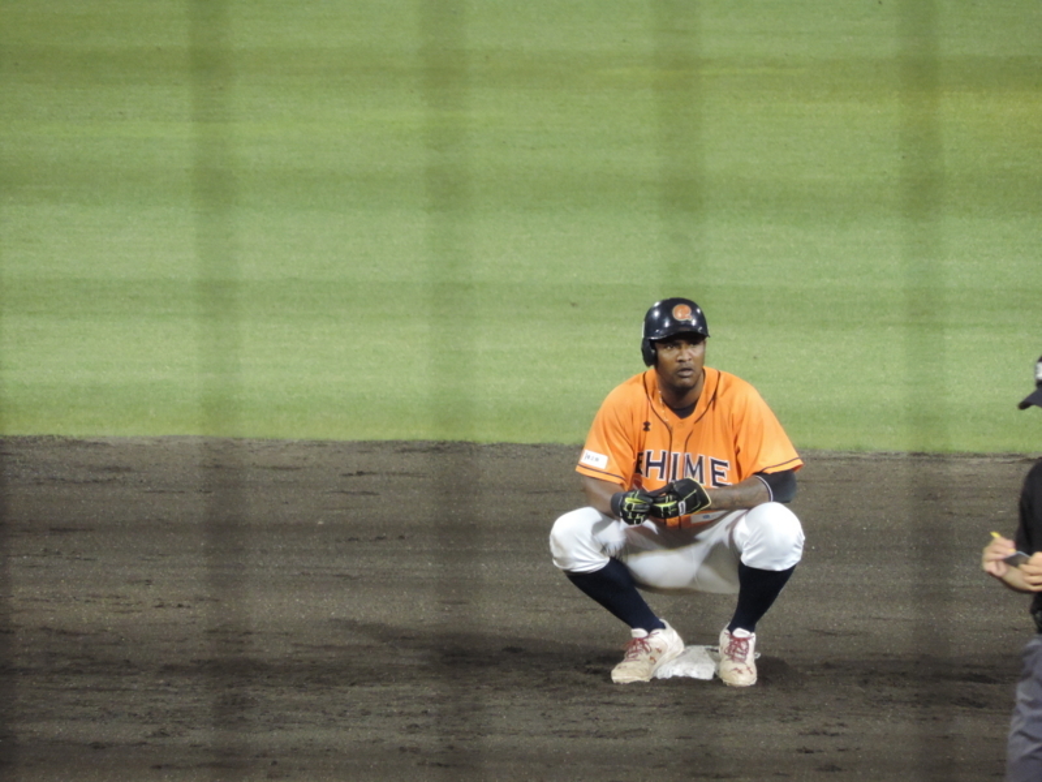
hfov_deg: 2.6
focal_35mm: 750
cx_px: 521
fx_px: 22576
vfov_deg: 2.0
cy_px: 391
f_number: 5.1
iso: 800
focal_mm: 133.7
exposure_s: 1/50
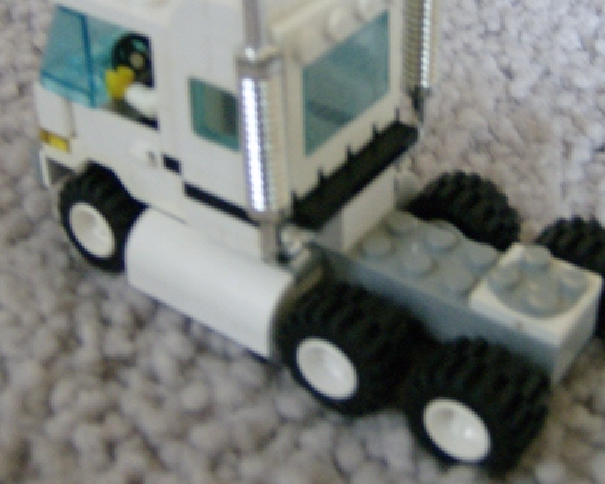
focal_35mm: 61
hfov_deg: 30.9
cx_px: 351
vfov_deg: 24.9
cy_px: 176
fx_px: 1092
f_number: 2.8
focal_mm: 6
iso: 200
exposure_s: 1/12.5
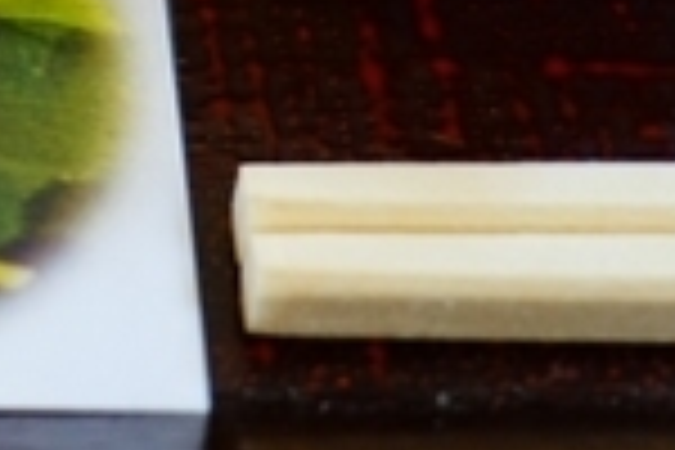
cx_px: -792
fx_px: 5306
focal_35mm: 283
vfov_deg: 4.8
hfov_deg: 7.0
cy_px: -266
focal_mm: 53
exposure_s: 1/60
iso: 1000
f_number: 4
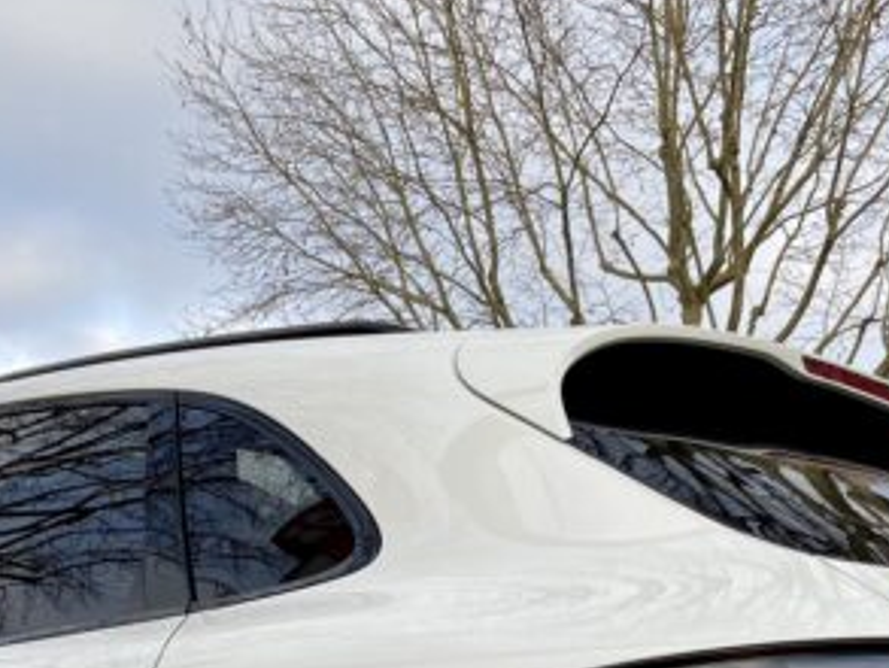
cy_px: 874
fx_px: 1824
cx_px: 352
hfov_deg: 27.3
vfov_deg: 19.1
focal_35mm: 71
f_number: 1.8
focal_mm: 4.25
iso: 32
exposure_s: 1/576
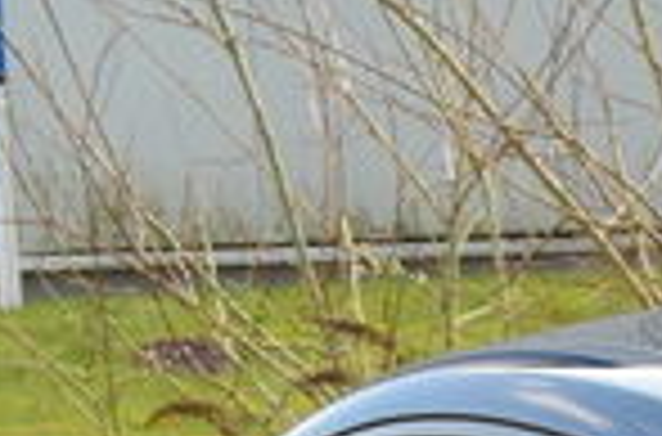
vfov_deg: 3.9
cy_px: 1479
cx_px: 1621
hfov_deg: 5.9
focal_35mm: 334
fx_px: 6122
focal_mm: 32
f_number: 10
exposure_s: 1/60
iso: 360
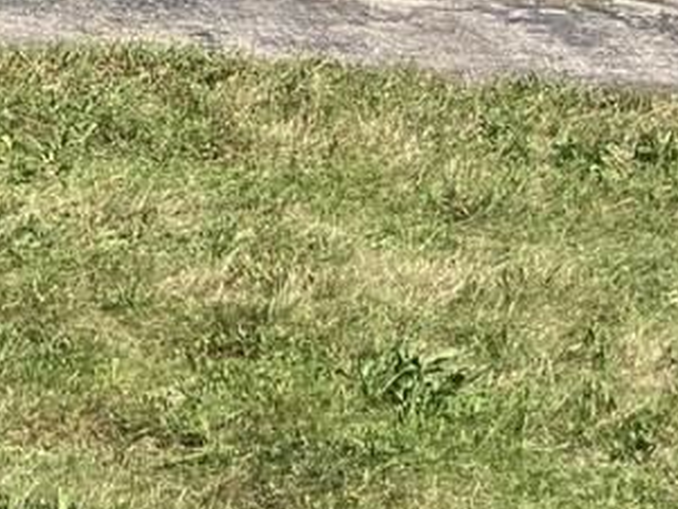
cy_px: -182
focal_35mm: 119
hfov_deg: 15.3
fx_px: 2332
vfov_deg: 12.0
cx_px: -338
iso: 32
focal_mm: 3.99
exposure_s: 1/1621
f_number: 1.8
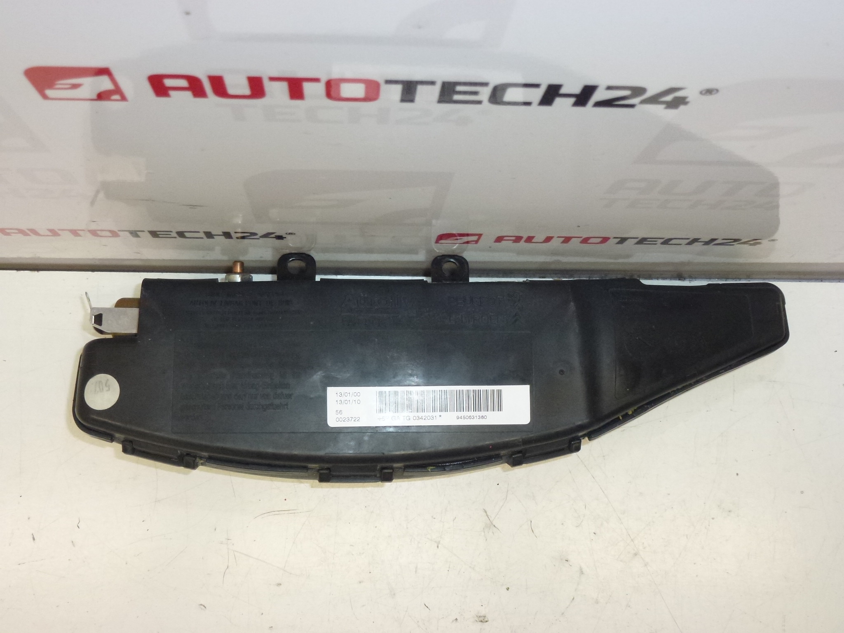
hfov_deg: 49.0
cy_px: 316
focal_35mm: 38
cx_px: 422
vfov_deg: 37.7
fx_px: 927
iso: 400
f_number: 3.8
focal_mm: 6.8
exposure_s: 1/200
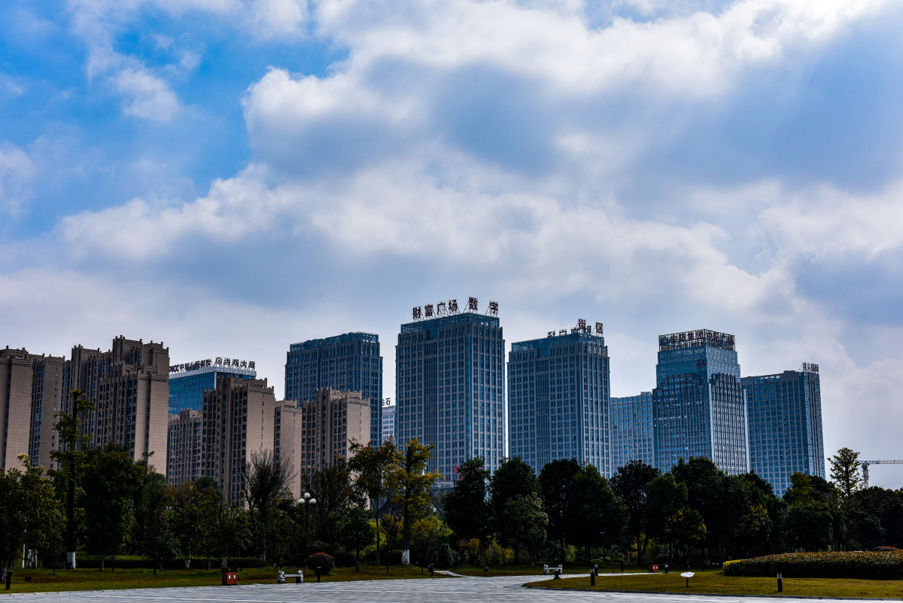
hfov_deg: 41.1
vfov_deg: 28.1
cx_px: 452
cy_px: 302
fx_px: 1204
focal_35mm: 48
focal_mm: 48
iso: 160
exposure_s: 1/800
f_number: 8
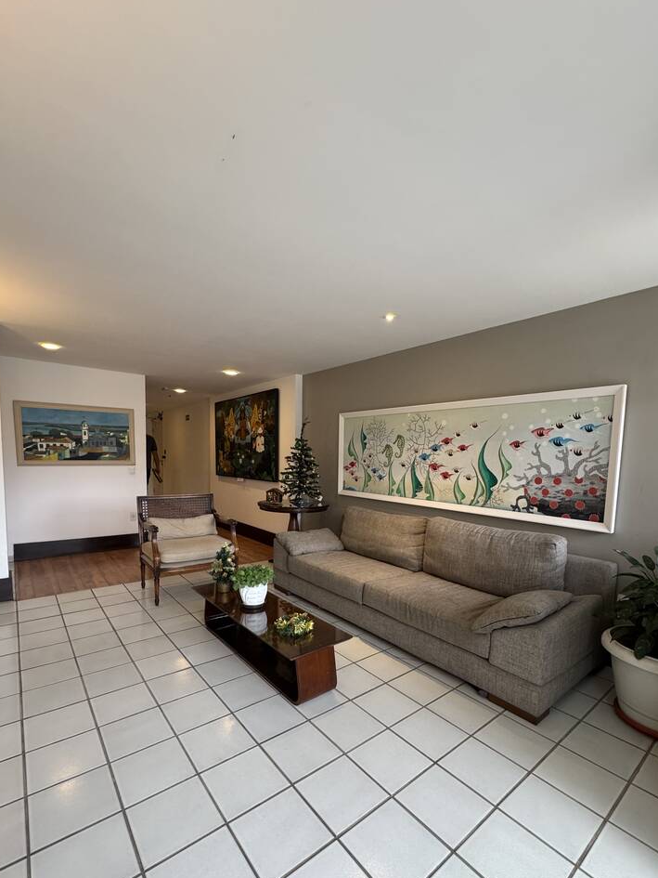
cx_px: 331
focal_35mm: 16
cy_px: 493
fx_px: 405
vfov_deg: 94.0
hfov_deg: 78.1
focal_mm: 2.22
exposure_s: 1/60
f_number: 2.2
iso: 250
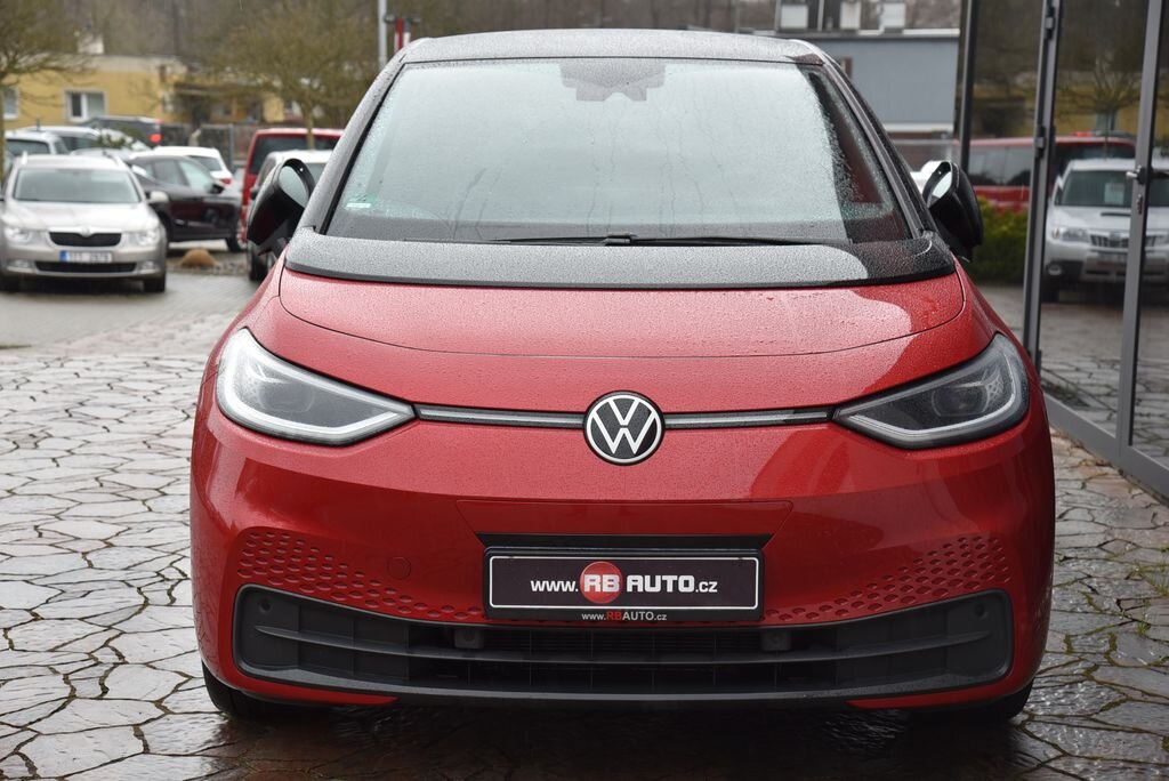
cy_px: 390
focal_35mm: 65
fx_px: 2112
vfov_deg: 20.9
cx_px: 584
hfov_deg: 30.9
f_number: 6.3
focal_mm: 65
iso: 500
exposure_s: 1/160
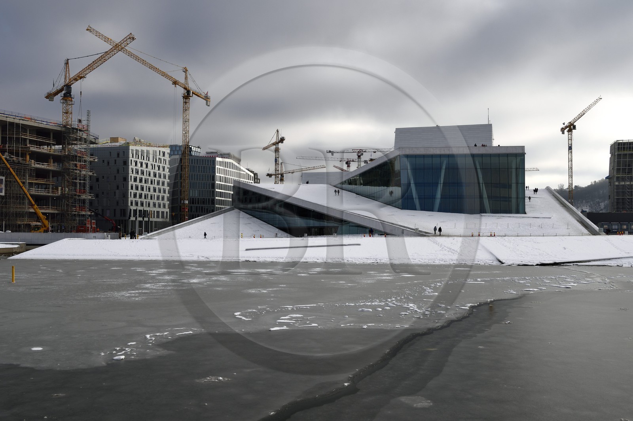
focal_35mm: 36
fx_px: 632
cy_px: 210
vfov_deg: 36.8
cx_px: 316
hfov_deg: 53.2
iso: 200
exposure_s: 1/250
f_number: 14
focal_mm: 36
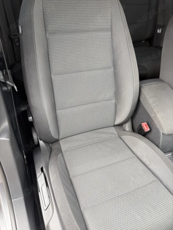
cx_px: 86
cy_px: 115
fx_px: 173
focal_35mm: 26
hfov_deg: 53.1
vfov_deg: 67.3
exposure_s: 1/121
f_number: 1.6
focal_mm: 5.96
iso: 50
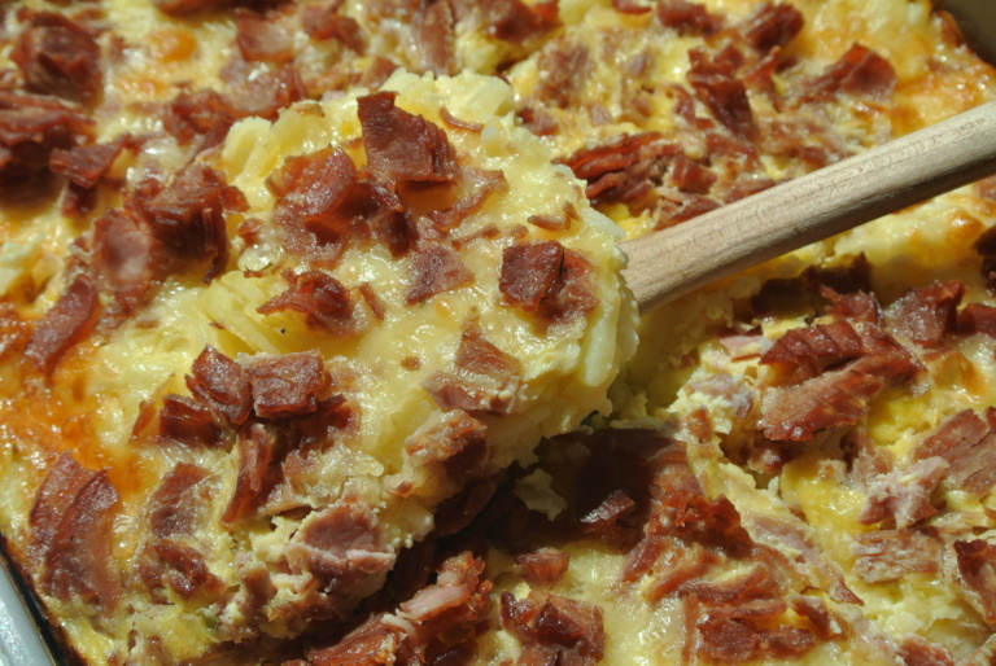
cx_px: 498
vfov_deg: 26.1
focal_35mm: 52
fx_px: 1440
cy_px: 333
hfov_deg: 38.1
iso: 100
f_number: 5.6
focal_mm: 19.6
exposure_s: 1/320
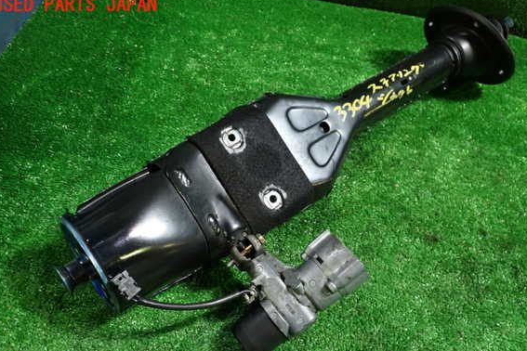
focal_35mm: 33
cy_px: 202
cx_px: 267
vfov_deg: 39.9
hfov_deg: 57.2
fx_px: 483
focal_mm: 5.4
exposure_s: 1/30
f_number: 2.3
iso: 320
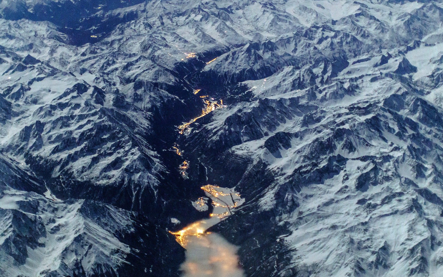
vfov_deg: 18.9
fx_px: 833
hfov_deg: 29.8
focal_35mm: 69
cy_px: 119
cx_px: 206
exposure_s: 1/13
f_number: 1.2
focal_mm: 50
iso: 6400
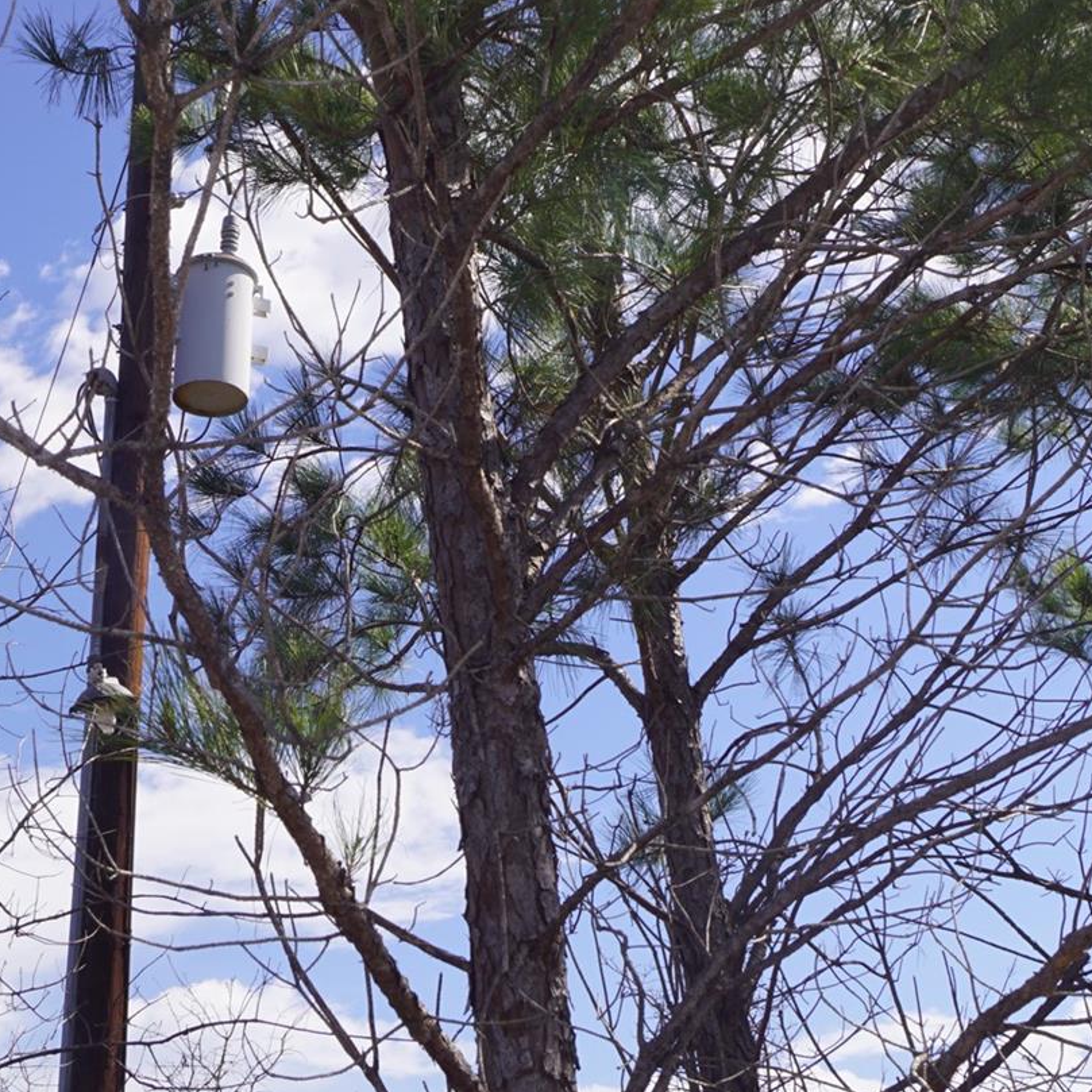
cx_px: 383
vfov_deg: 24.3
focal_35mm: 71
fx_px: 2534
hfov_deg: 24.2
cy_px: 527
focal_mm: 22
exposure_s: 1/80
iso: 100
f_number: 14
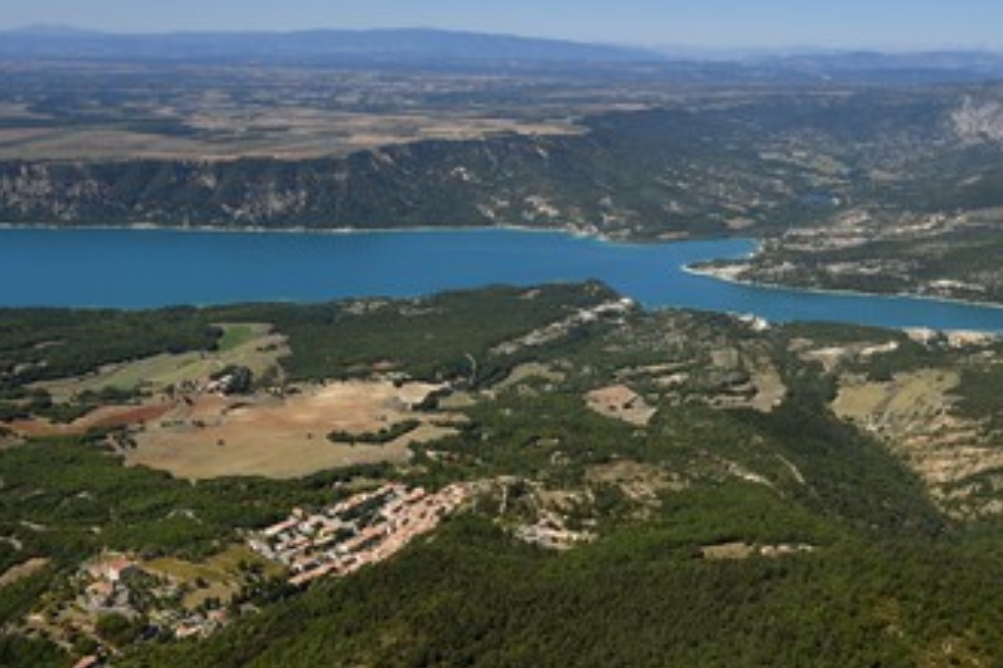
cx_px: 573
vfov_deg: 35.8
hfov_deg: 51.7
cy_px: 290
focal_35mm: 37
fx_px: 1030
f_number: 13
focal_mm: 29
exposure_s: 1/800
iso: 400
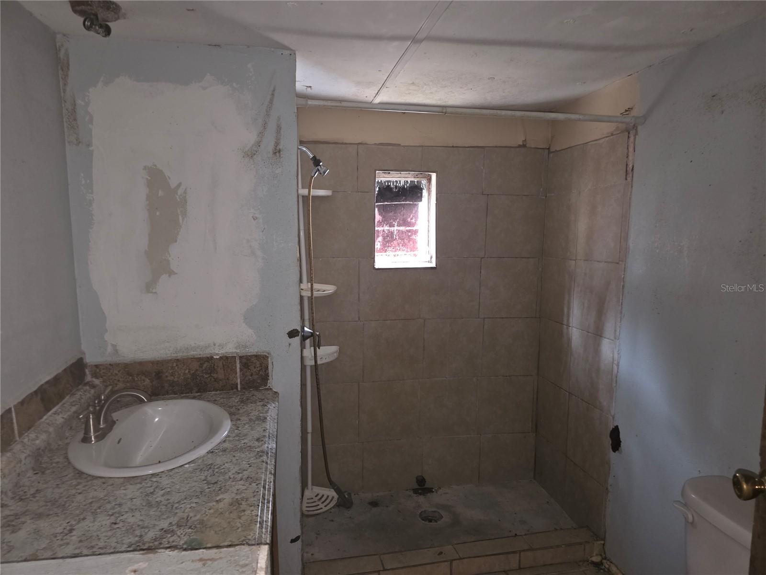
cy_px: 288
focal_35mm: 23
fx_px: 509
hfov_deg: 73.9
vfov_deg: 58.9
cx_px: 383
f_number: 1.7
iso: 1600
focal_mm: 6.3
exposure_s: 1/12
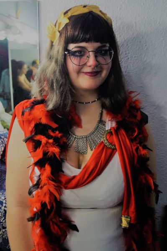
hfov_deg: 31.8
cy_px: 126
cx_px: 84
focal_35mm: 42
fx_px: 293
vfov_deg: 46.4
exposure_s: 1/160
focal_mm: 28
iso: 1250
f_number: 4.5
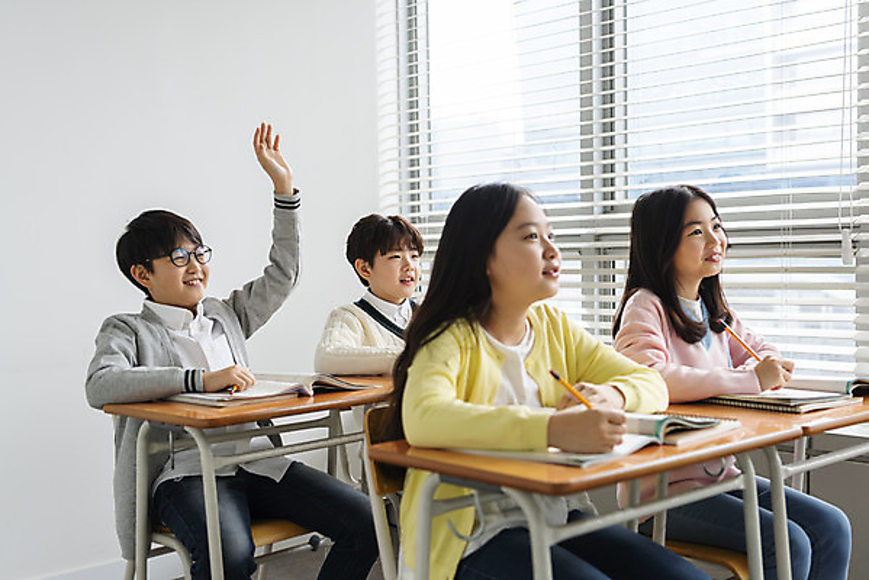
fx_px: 966
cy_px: 290
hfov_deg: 48.4
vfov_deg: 33.4
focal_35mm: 40
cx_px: 434
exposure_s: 1/200
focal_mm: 40
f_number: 2.8
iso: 640
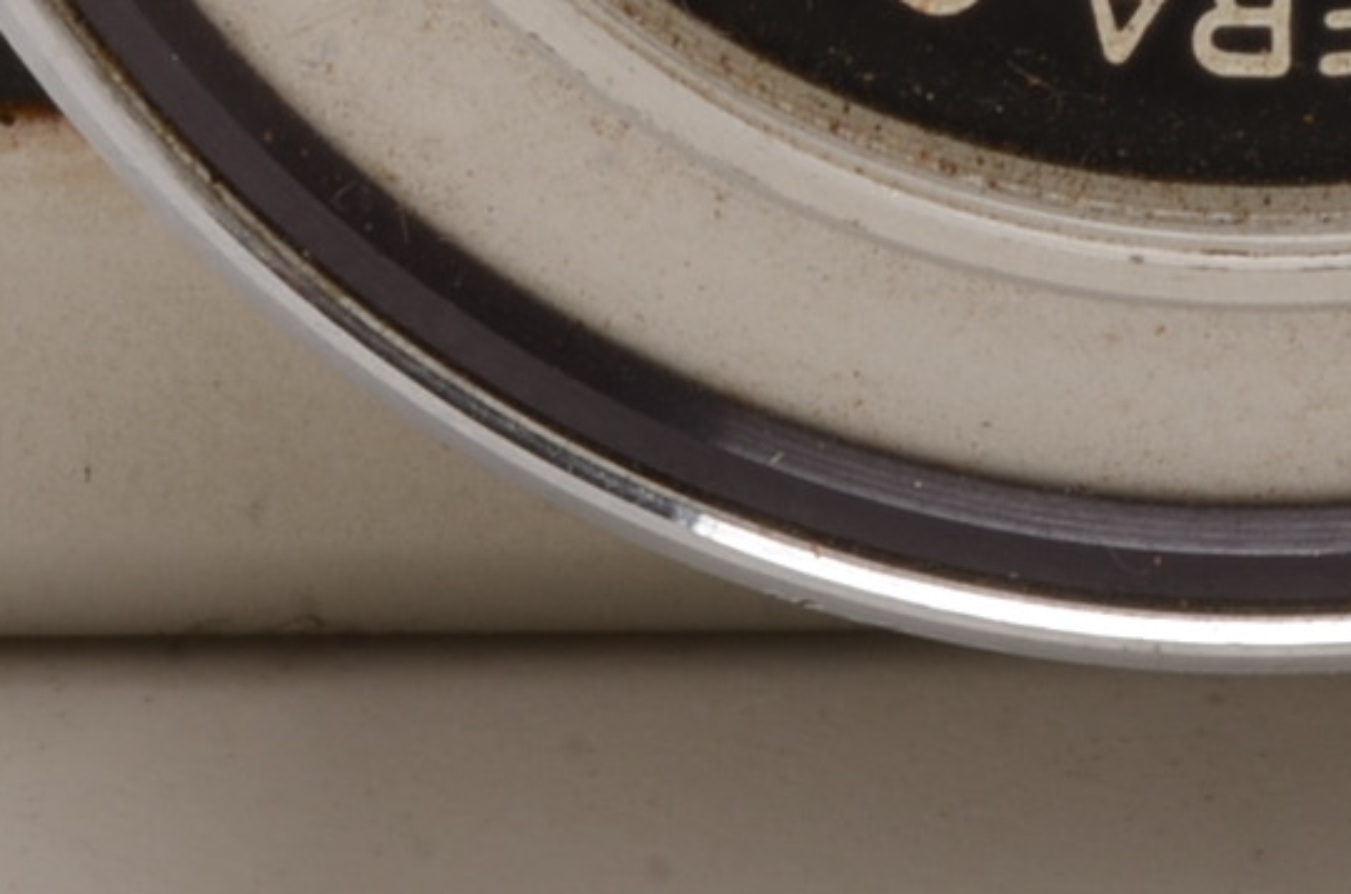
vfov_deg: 4.1
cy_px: -1079
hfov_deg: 6.3
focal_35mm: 328
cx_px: 1264
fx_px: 12280
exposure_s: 1/160
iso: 100
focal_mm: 48
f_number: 36
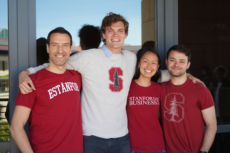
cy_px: 76
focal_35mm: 52
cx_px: 115
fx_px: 332
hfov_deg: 38.2
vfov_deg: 26.0
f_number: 5
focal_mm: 52
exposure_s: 1/60
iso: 100
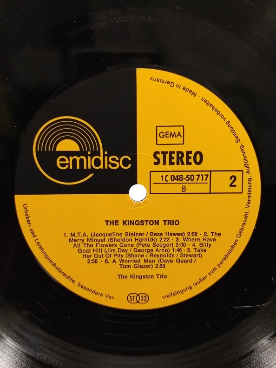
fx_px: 510
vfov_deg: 39.7
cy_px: 184
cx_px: 138
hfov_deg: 30.3
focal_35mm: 48
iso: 812
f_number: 1.69
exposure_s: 1/60
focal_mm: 6.72
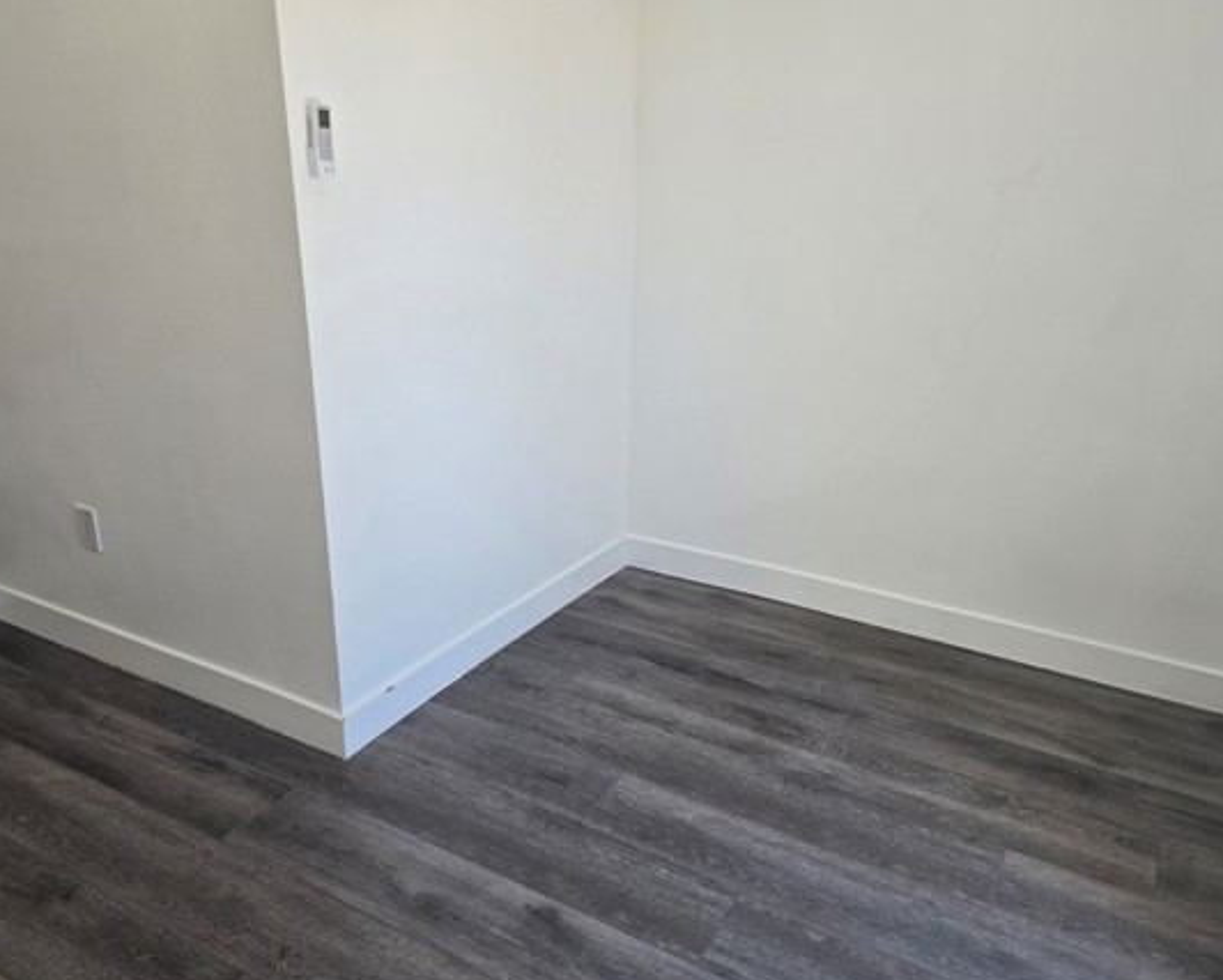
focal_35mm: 27
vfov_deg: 53.1
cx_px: 637
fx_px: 978
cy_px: 534
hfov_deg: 64.0
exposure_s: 1/120
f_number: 1.8
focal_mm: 5.4
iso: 25
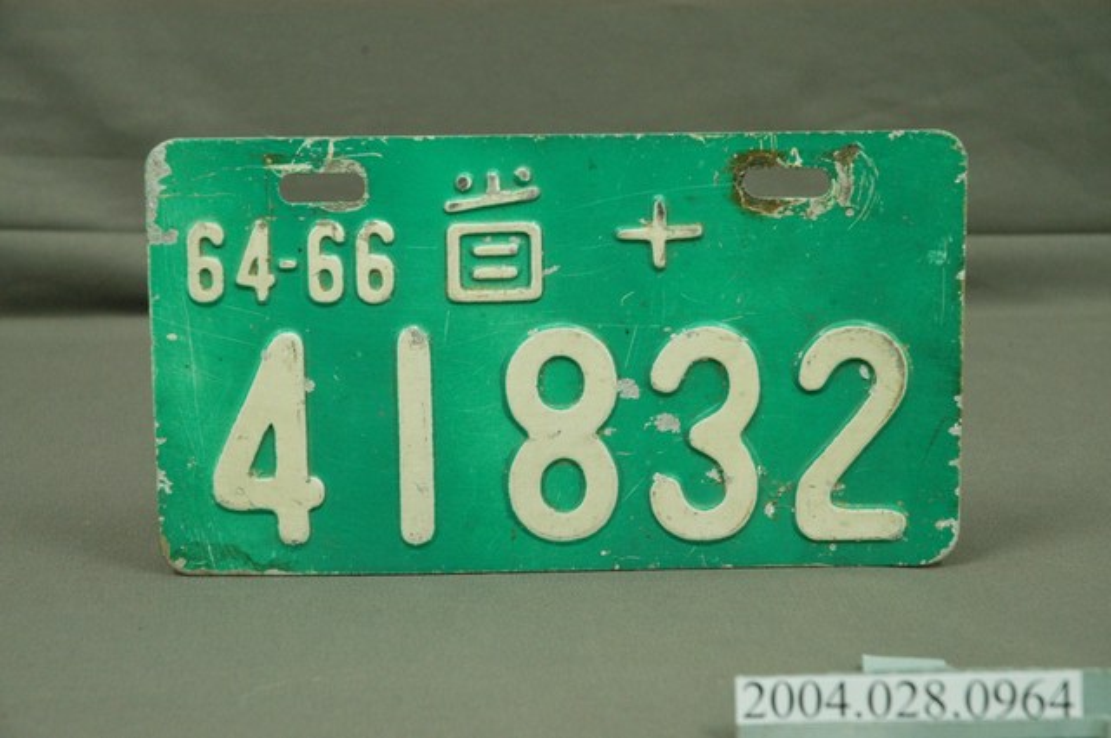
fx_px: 3236
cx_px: 556
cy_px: 369
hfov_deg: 19.5
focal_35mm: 105
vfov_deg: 13.0
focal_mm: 70
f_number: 7.1
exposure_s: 1/10
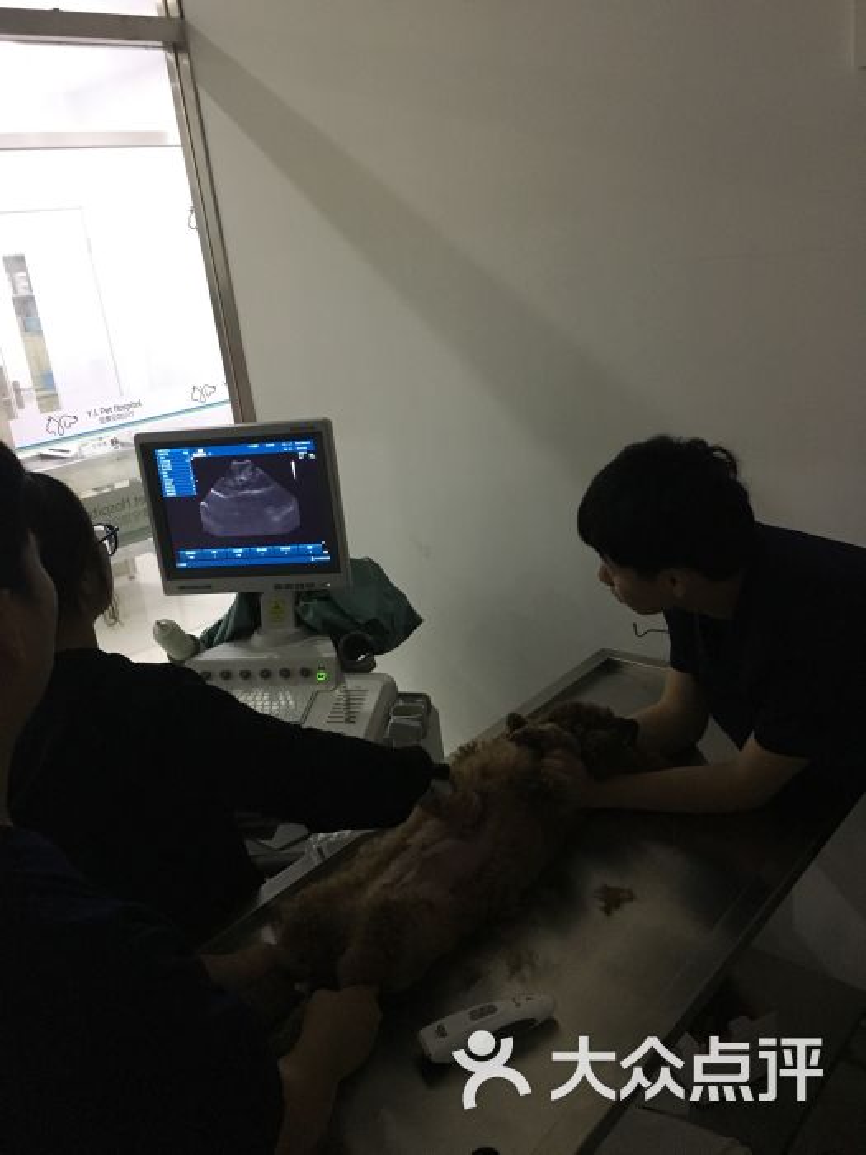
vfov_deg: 61.7
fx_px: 967
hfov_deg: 48.2
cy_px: 578
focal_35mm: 29
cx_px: 433
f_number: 2.2
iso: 250
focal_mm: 4.15
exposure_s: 1/17
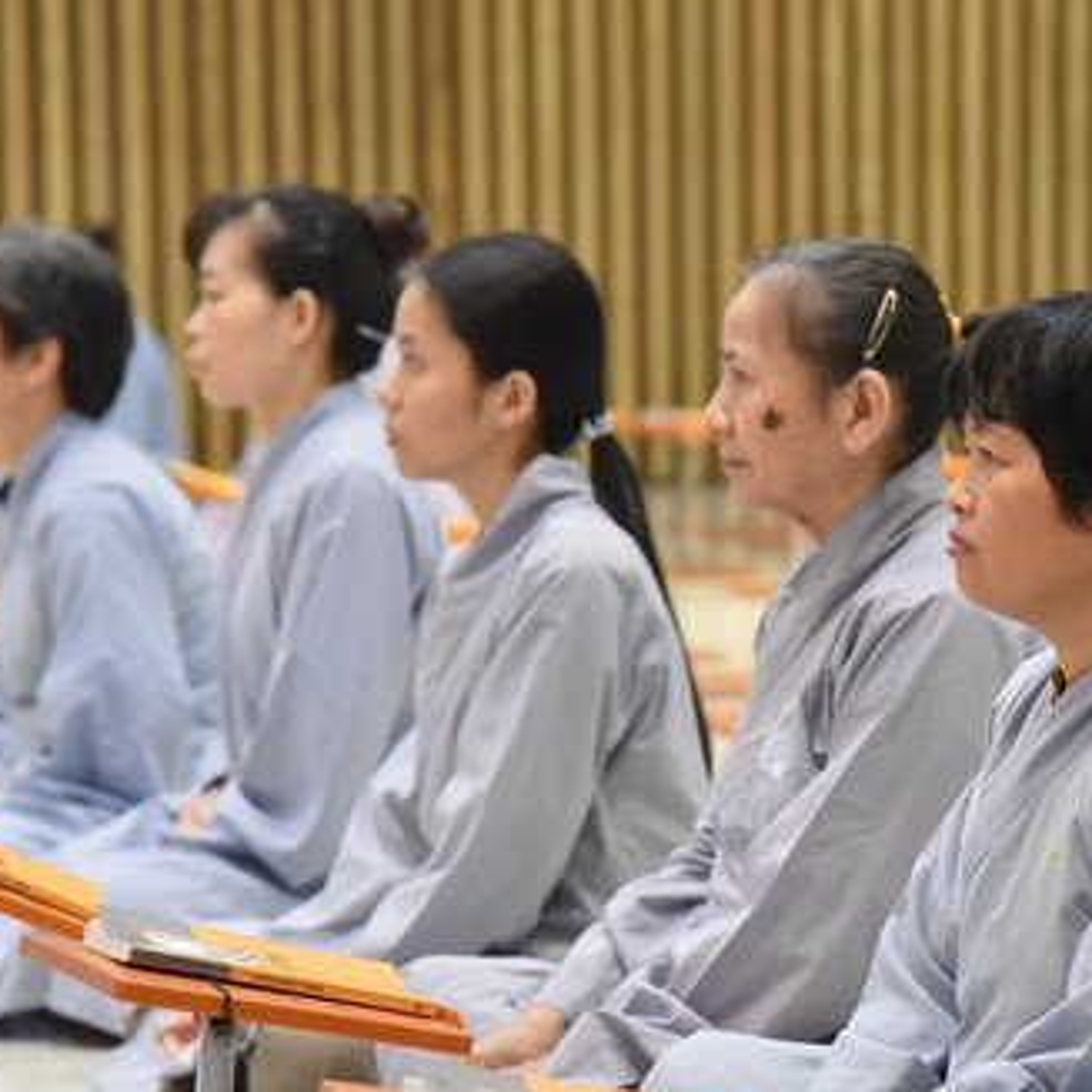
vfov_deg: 8.6
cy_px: 668
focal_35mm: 203
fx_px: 7245
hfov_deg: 8.6
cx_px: 902
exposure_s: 1/125
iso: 3200
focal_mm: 120
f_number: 5
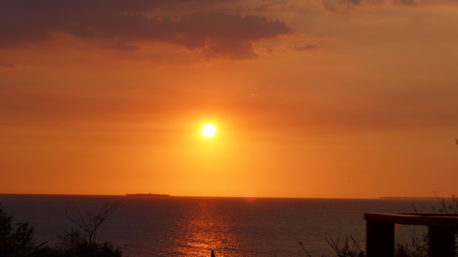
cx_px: 228
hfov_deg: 24.2
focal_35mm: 88
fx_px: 1069
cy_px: 158
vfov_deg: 13.7
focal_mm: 16
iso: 80
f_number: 4.4
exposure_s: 1/1300
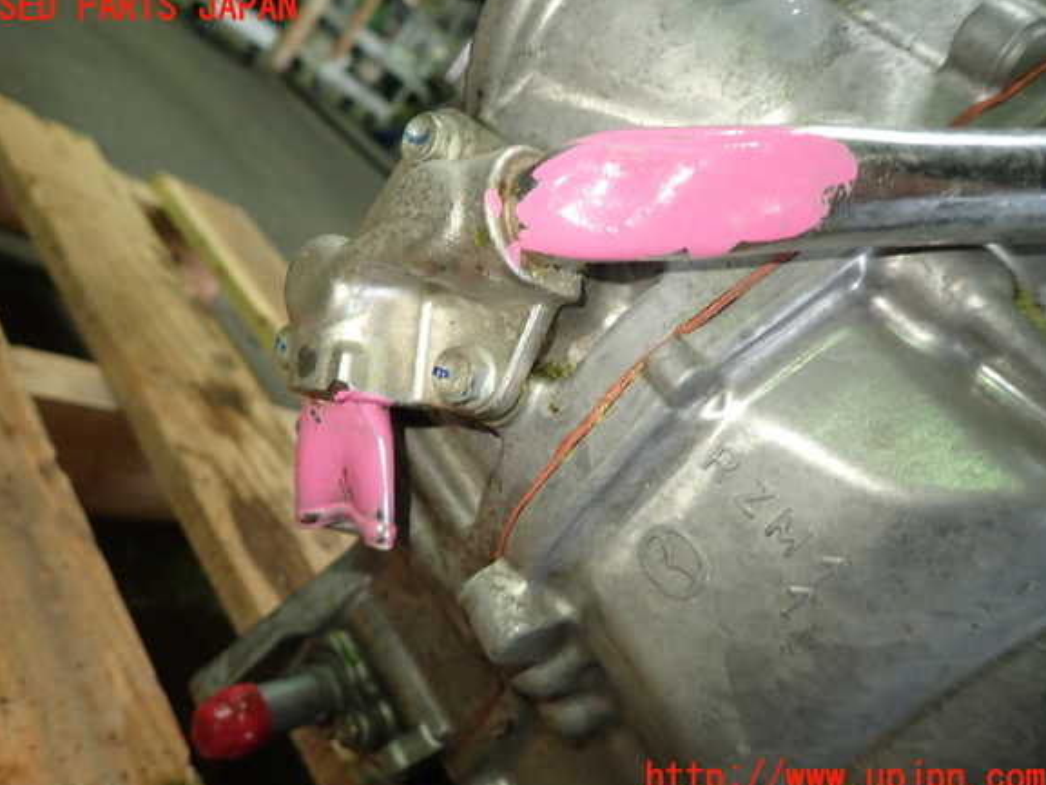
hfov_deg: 67.3
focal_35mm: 26
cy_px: 393
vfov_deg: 53.1
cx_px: 511
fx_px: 786
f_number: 2
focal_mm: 4.5
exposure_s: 1/40
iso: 200
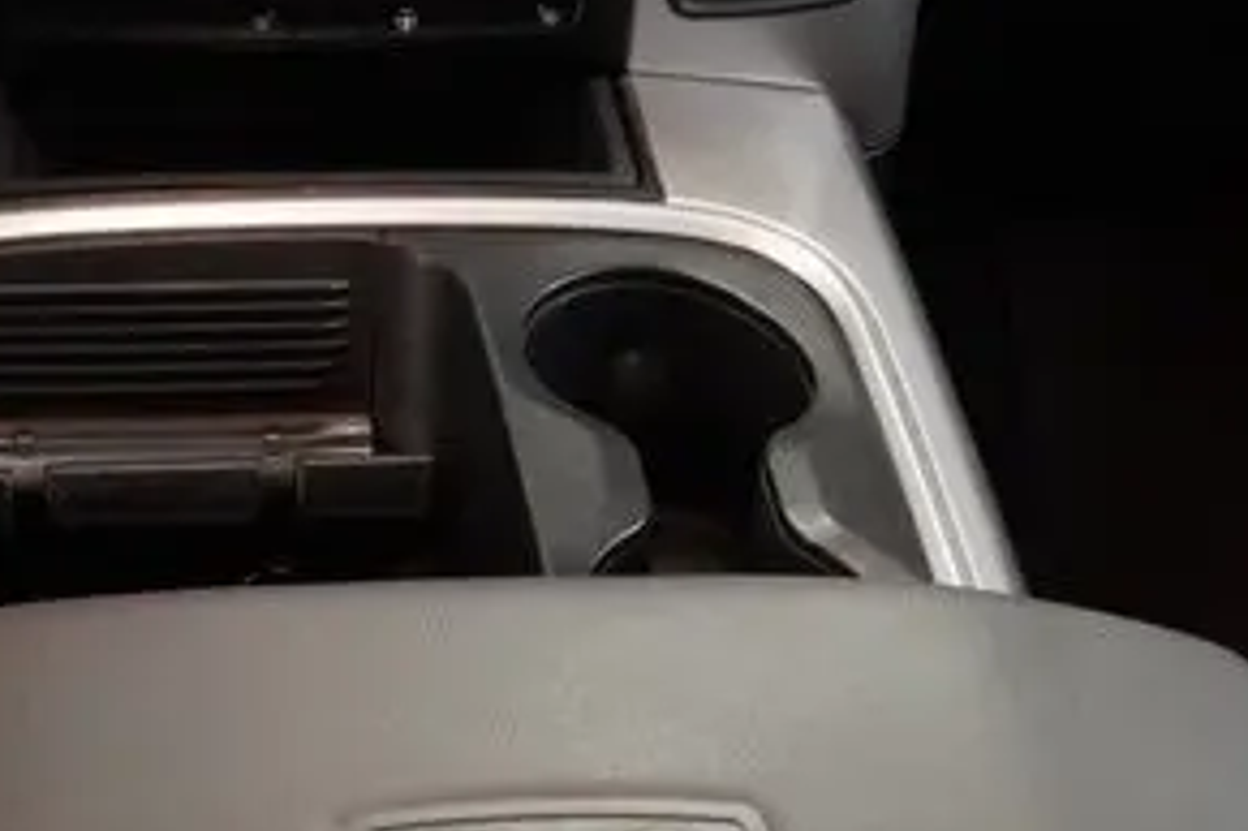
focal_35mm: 106
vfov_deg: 12.3
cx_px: 108
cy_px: -437
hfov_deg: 18.9
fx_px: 3672
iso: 3200
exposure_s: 1/30
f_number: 4
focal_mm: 20
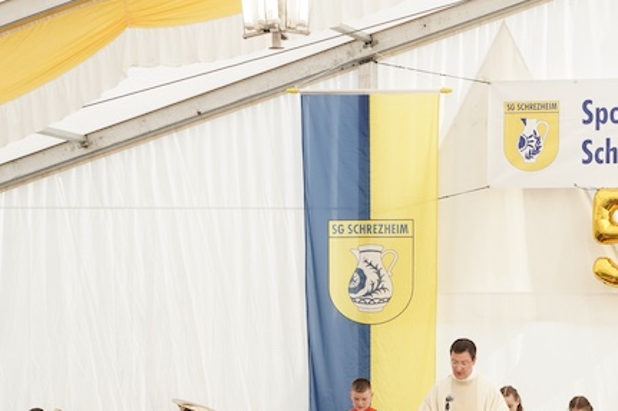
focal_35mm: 195
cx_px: 515
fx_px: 3346
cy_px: 379
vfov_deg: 7.0
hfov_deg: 10.5
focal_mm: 105
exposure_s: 1/320
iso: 1000
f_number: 5.6
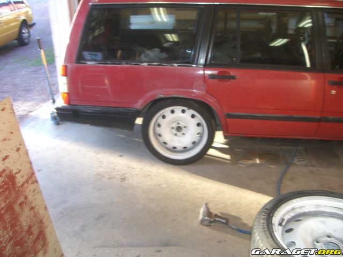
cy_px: 128
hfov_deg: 49.0
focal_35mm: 38
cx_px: 172
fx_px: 377
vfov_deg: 37.7
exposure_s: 1/60
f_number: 2.7
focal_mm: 6.2
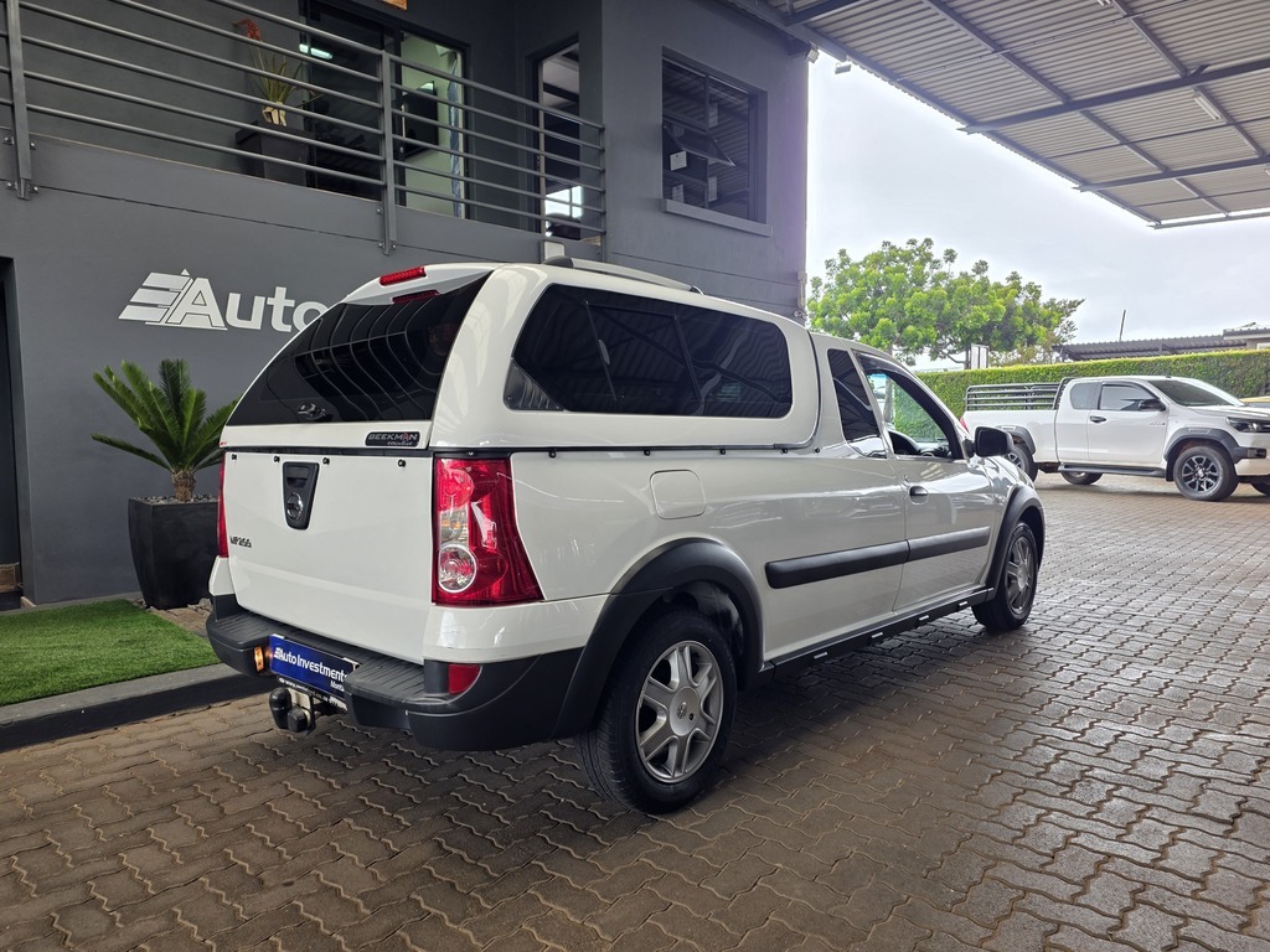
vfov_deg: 58.9
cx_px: 635
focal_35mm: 23
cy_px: 476
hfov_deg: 73.9
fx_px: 844
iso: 80
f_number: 1.7
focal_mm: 6.25
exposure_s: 1/180
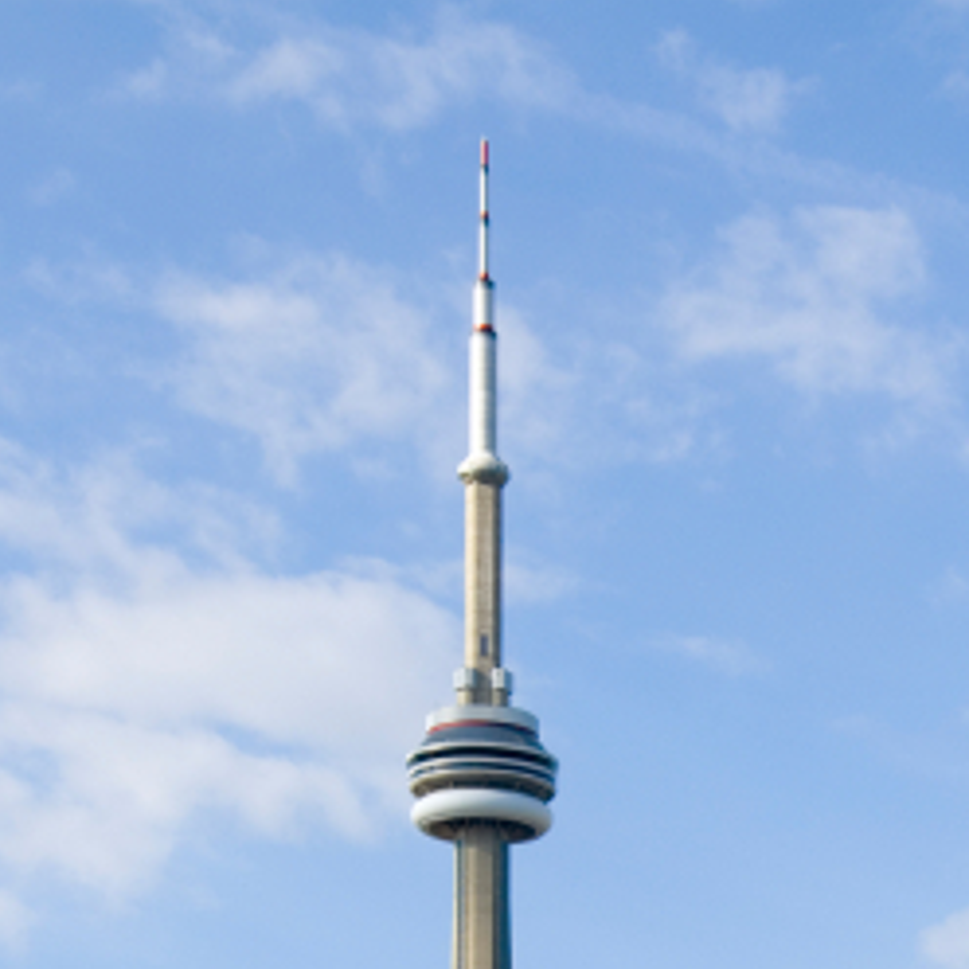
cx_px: 1084
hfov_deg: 13.5
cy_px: 1104
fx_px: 4005
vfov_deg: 13.5
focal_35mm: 126
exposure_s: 1/160
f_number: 10
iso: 100
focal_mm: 29
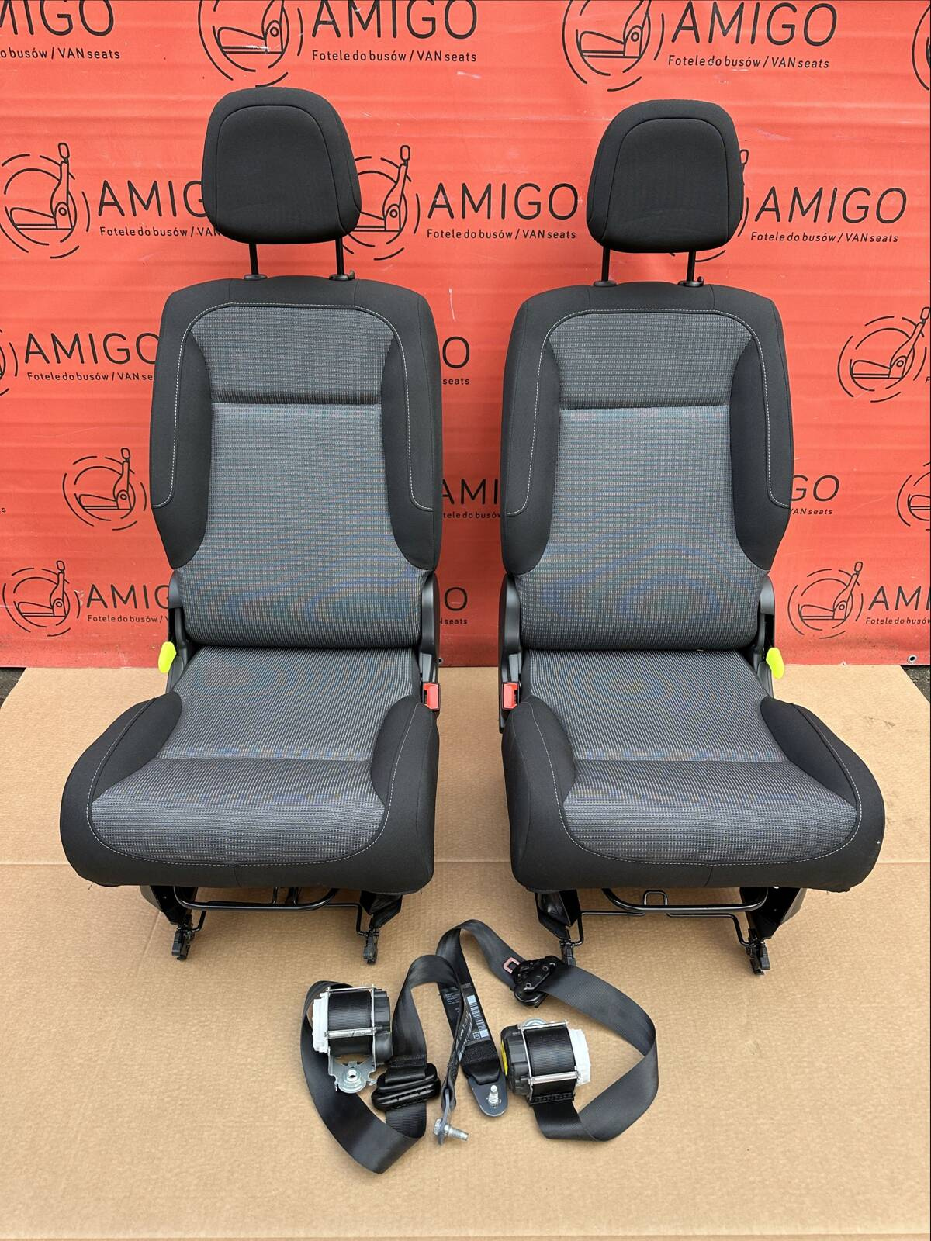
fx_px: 861
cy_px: 620
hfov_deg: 56.8
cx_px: 466
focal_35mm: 24
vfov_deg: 71.6
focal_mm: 6.86
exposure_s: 1/121
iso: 80
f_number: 1.78
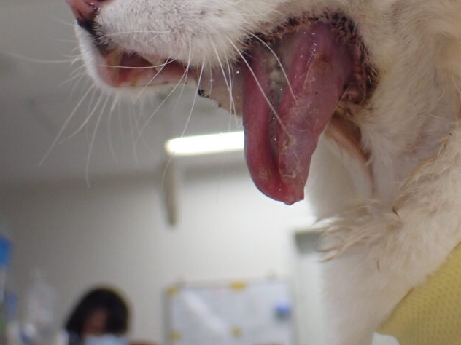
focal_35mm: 81
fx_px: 1079
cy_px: 92
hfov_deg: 23.9
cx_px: 335
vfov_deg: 18.1
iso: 500
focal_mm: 9.01
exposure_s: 1/200
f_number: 3.2
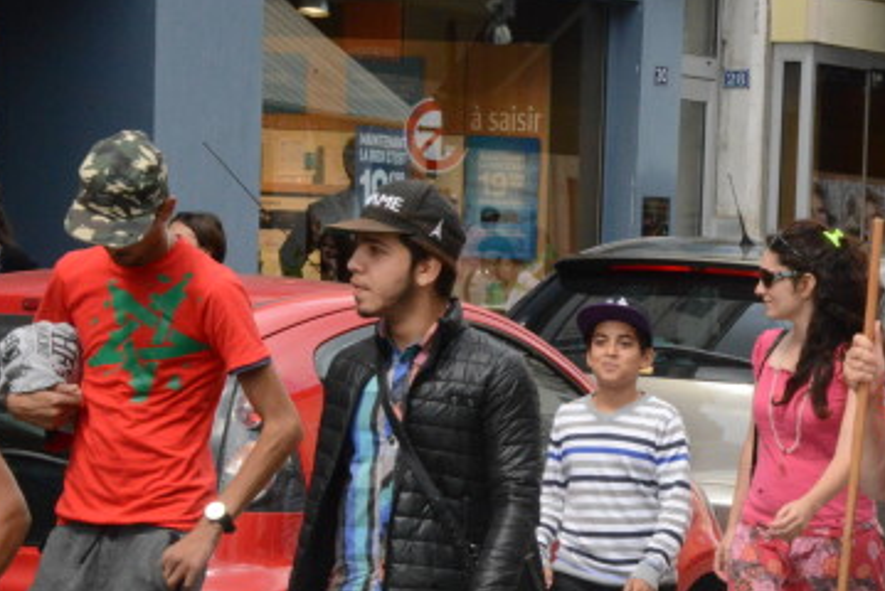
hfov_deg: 10.7
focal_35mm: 191
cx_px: 749
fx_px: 4699
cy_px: 385
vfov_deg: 7.2
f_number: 32
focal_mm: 98
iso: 6400
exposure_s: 1/250
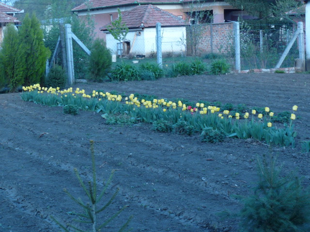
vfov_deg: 20.7
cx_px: 155
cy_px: 116
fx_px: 636
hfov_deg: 27.4
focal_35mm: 71
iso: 100
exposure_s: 1/100
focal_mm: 7.1
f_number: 4
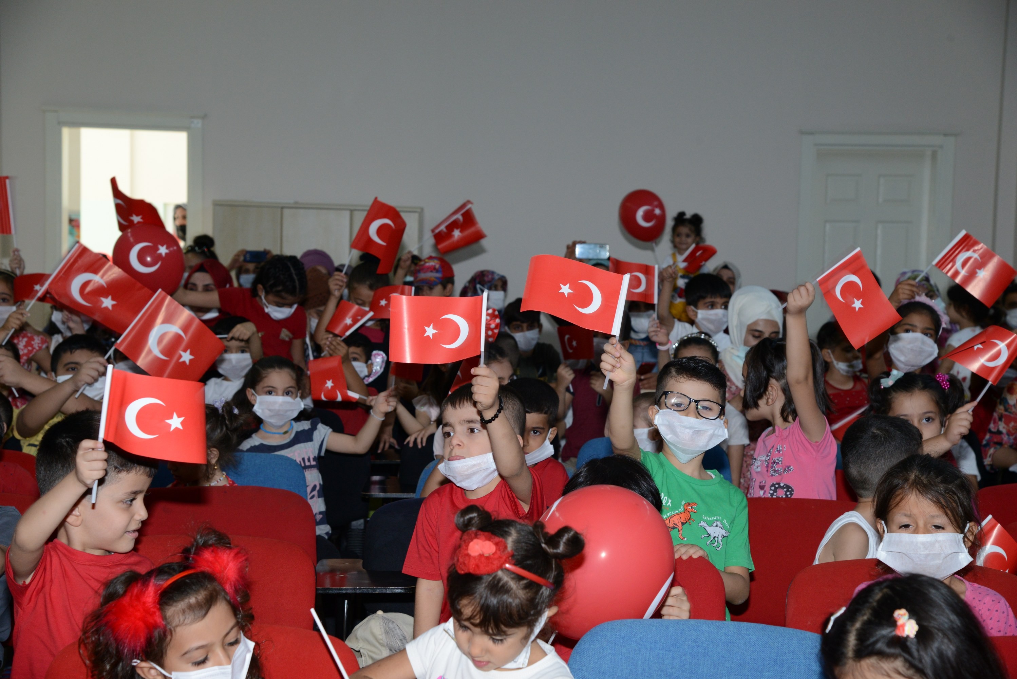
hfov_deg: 28.8
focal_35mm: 70
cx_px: 508
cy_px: 340
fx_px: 1978
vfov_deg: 19.5
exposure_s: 1/60
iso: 1000
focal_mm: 70
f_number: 7.1
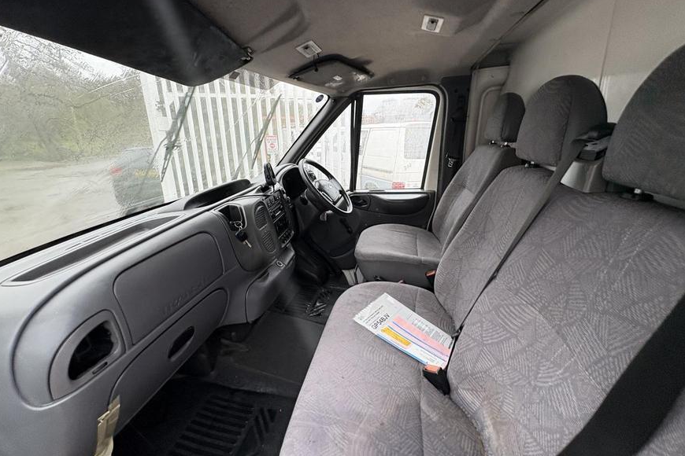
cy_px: 219
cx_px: 336
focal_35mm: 15
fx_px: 285
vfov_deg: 77.3
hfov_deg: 100.4
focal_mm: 2.22
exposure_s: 1/99
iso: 160
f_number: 2.2
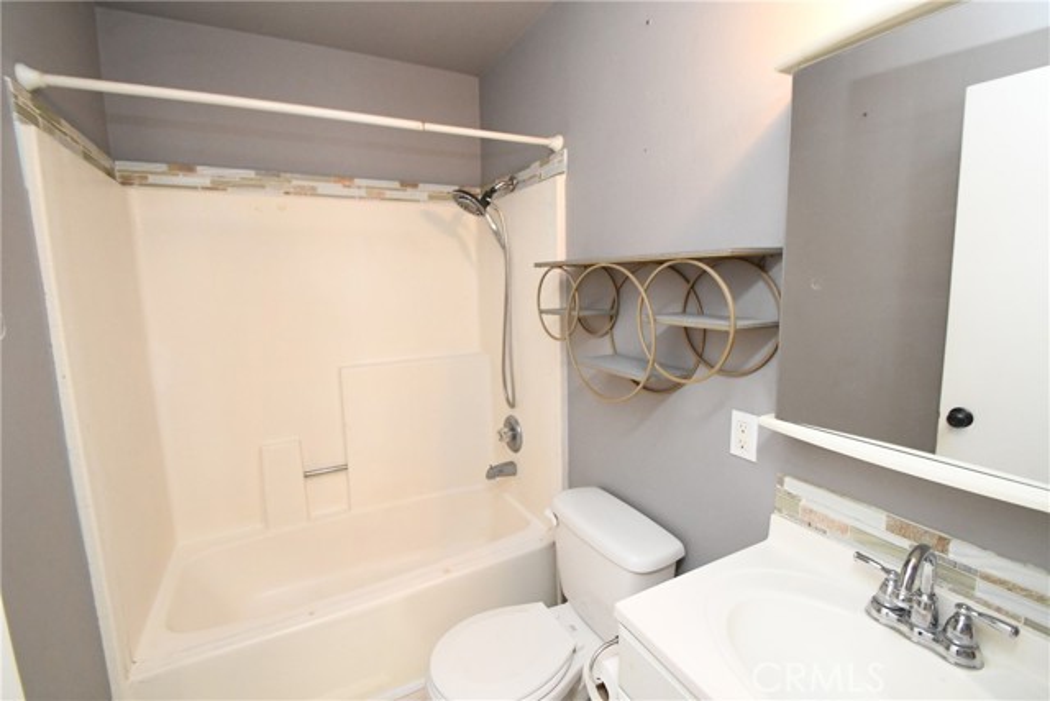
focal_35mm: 15
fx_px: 438
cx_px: 525
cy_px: 350
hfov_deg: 100.4
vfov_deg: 77.4
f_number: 5.6
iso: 4000
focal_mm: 10
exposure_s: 1/60
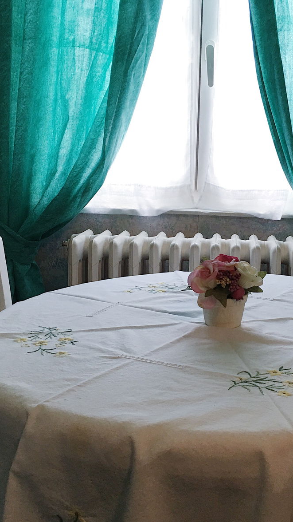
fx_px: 594
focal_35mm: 43
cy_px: 263
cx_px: 212
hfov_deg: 27.4
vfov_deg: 47.4
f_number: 2.2
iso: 40
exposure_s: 1/33
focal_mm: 4.15
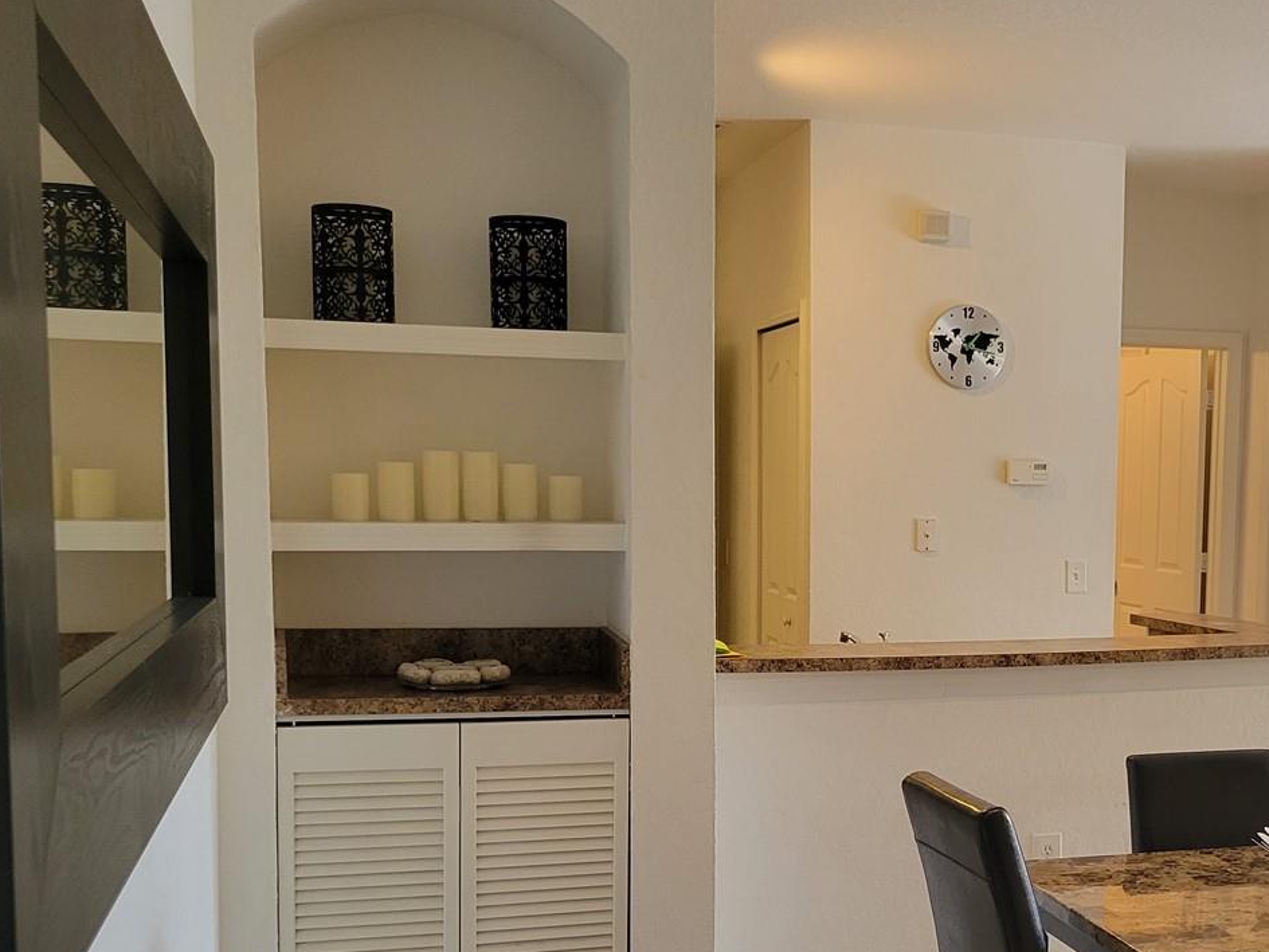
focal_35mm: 44
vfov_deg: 32.7
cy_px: 607
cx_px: 908
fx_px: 1613
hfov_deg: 42.0
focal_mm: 5.4
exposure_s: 1/119
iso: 320
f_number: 1.8
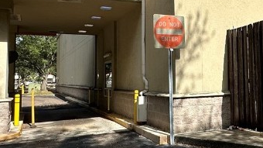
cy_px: 50
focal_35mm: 46
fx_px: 321
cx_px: 217
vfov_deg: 25.8
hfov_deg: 42.2
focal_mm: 2.22
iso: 50
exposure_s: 1/2747
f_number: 2.2
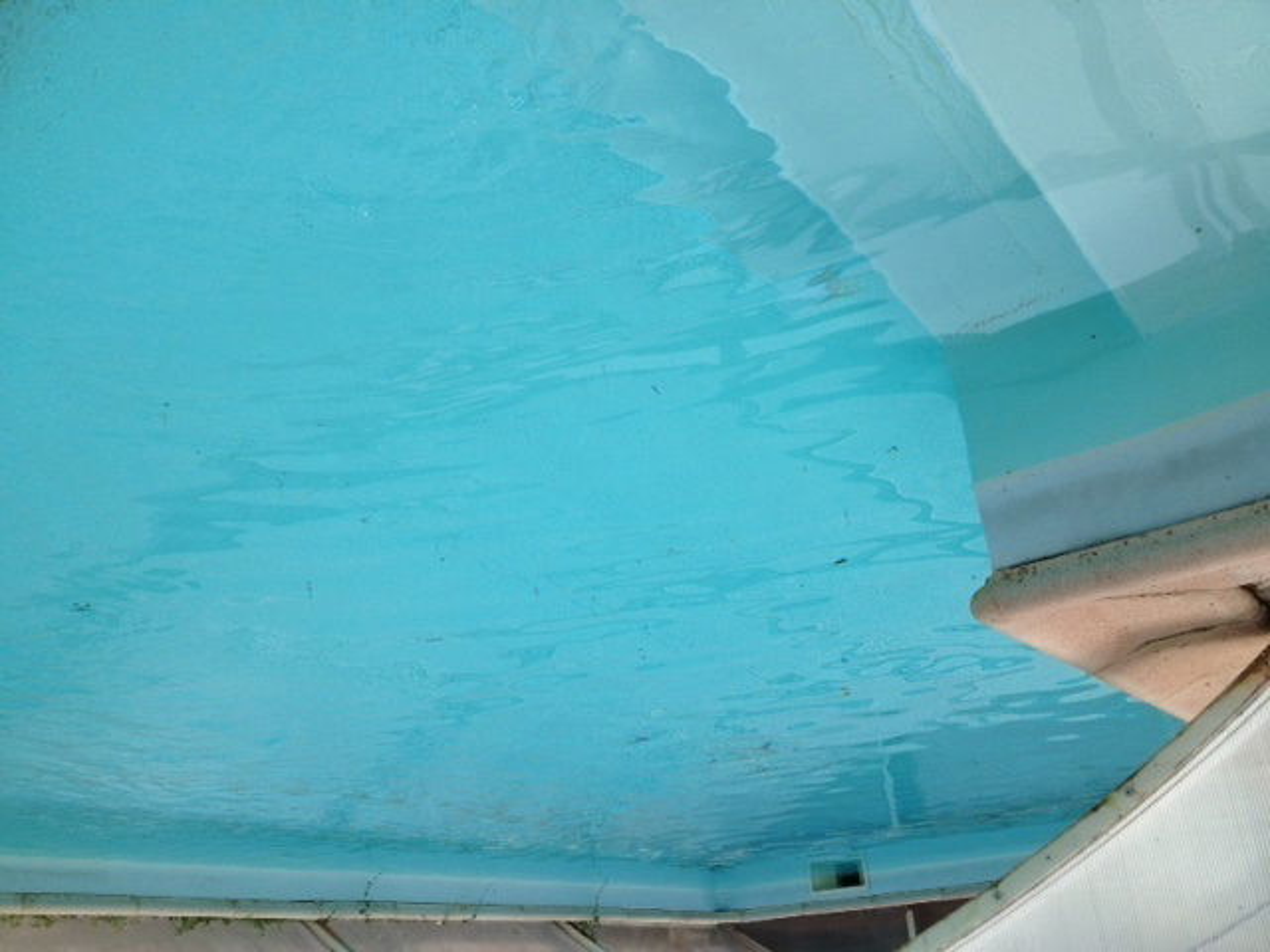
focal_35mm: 35
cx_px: 635
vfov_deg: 40.7
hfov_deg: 52.6
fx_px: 1284
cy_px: 476
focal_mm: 4.28
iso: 50
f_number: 2.4
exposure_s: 1/2208
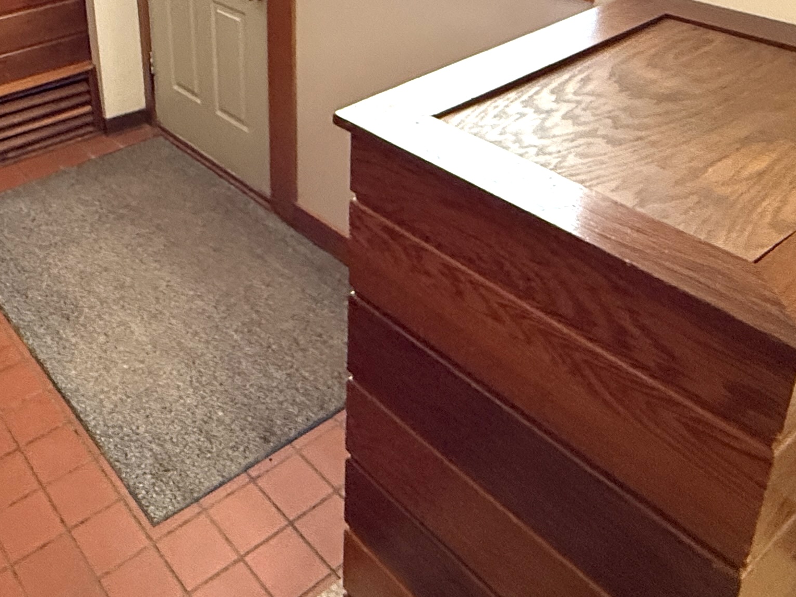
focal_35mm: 37
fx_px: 851
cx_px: 191
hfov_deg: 48.1
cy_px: 29
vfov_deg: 35.7
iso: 400
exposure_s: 1/60
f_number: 2.2
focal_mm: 2.22
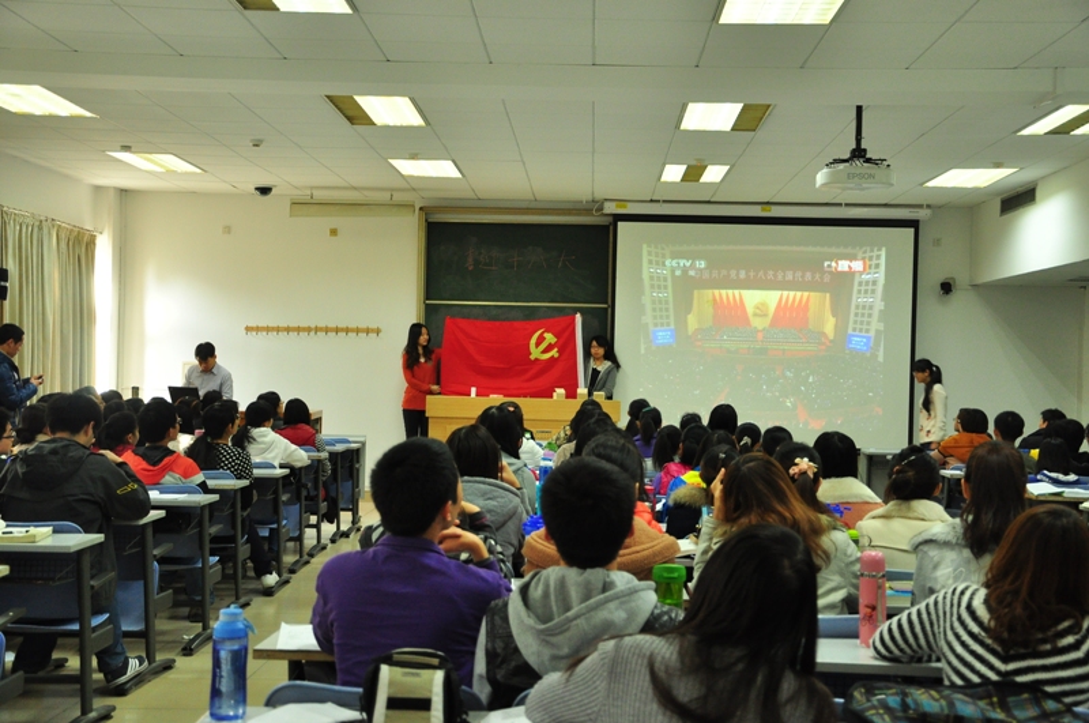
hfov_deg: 41.2
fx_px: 1450
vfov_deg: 28.0
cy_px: 362
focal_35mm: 48
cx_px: 544
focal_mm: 32
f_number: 4.2
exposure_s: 1/80
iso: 1000
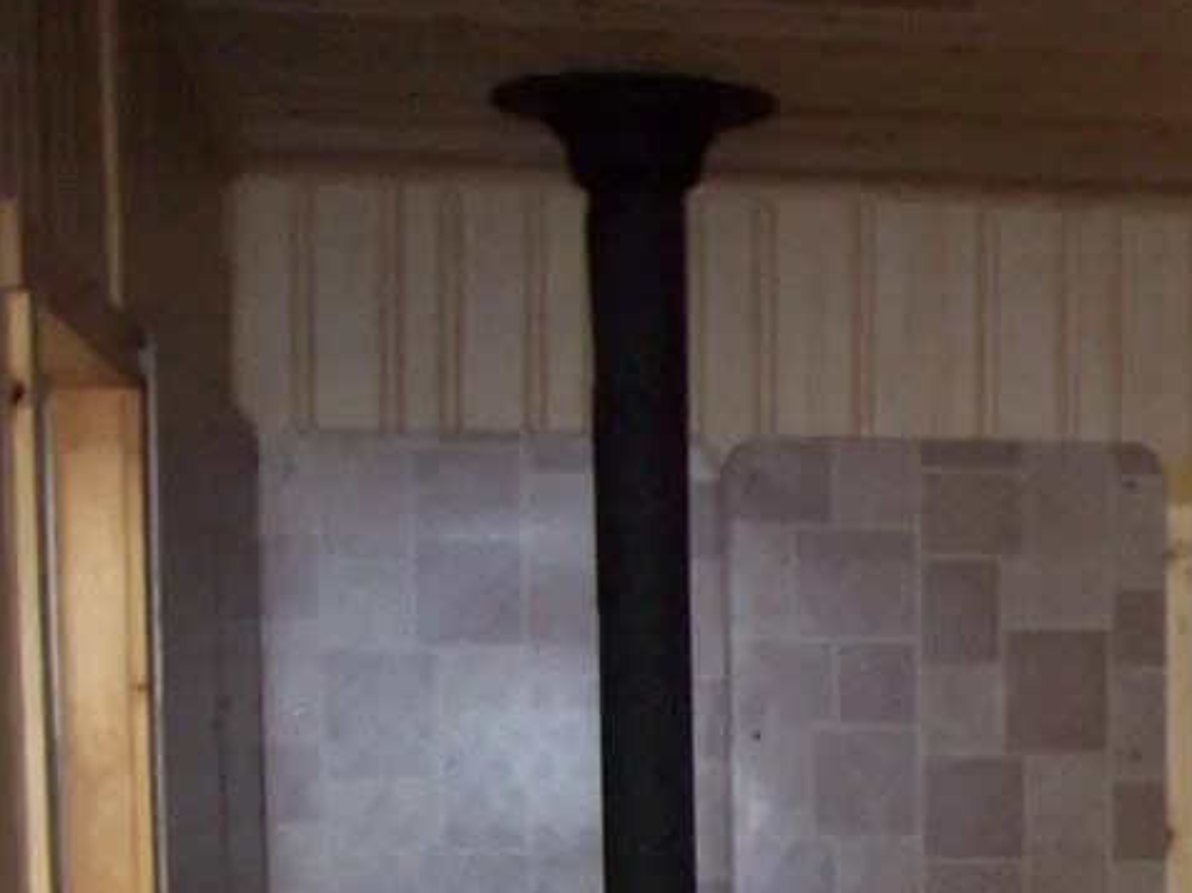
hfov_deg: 20.1
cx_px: 1463
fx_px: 3133
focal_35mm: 91
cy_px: 1040
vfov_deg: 15.7
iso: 140
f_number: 2.7
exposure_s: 1/64
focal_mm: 6
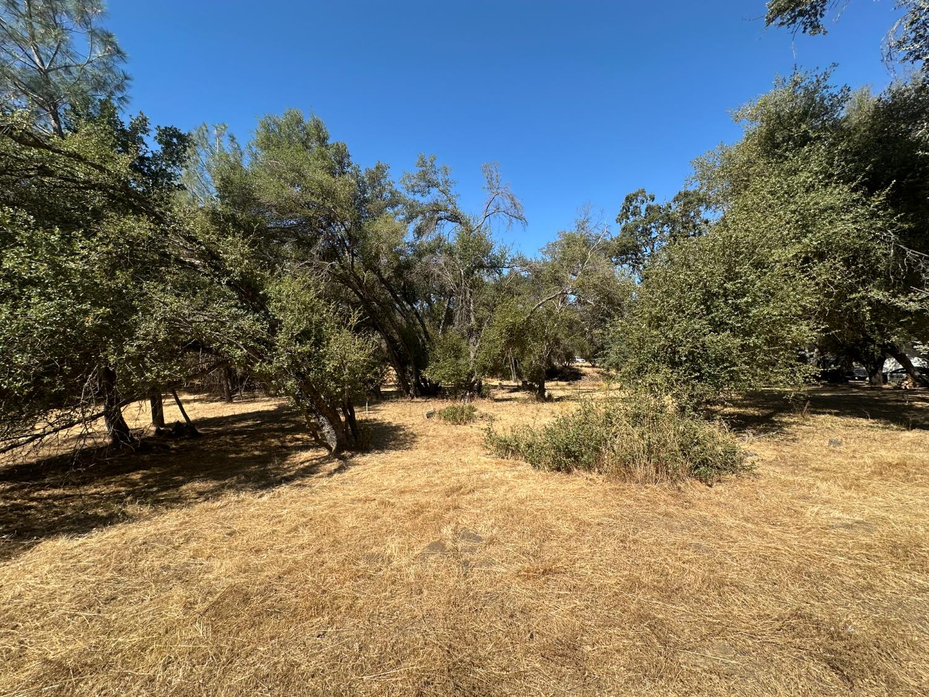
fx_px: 376
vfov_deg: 85.7
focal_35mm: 14
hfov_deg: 102.1
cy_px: 348
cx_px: 464
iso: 50
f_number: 2.2
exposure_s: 1/1366
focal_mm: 2.22
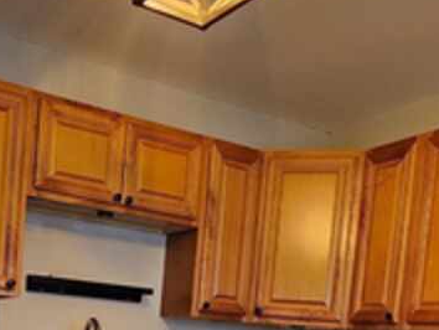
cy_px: 399
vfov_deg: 27.2
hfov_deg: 39.9
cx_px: 146
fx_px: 596
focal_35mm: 47
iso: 320
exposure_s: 1/60
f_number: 2.2
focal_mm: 2.2
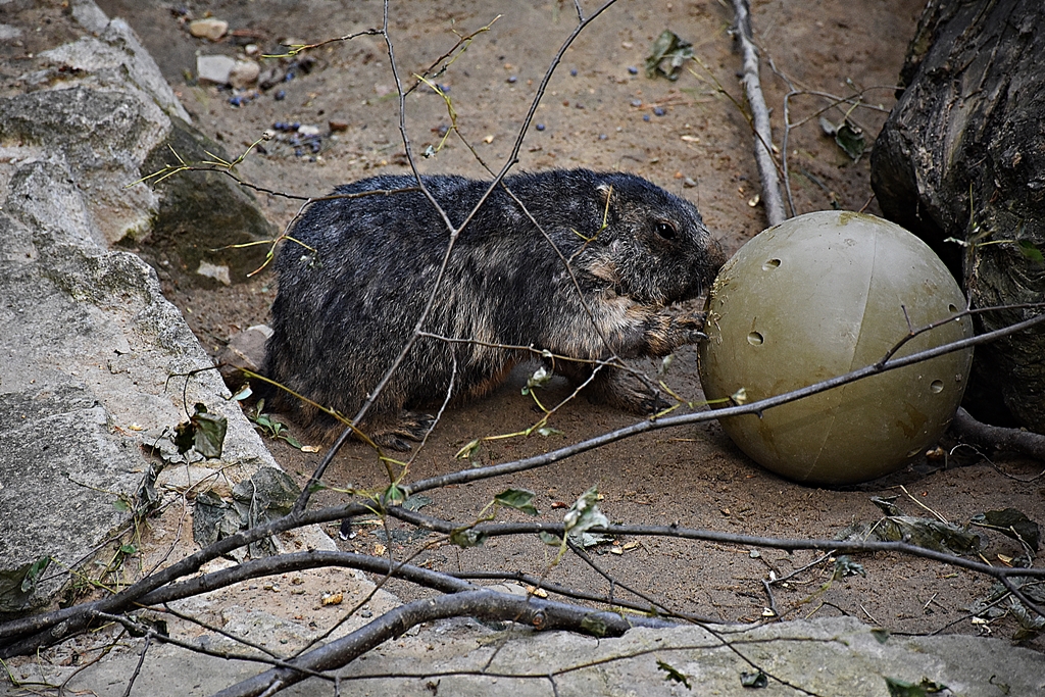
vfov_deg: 6.5
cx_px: 522
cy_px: 348
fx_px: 6096
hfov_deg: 9.8
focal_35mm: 210
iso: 1100
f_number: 5.6
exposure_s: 1/500
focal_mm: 140
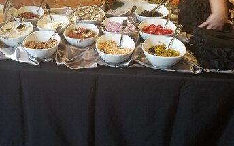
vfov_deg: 26.8
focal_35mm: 48
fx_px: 306
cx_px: 57
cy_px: 63
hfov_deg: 40.6
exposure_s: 1/17
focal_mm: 4.2
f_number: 1.7
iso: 200
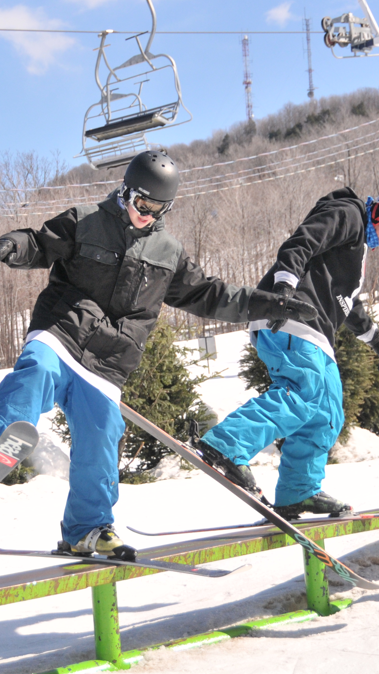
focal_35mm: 81
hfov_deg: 14.8
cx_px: 74
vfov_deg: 26.2
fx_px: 1446
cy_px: 362
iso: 450
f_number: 4
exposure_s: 1/4000
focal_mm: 29
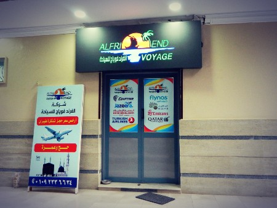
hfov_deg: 69.4
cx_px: 138
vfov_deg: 54.9
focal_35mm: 25
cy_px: 104
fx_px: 200
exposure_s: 1/30
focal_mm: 4.5
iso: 250
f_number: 3.1
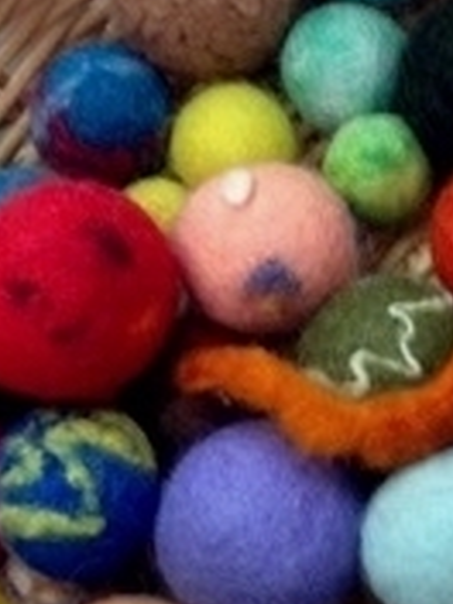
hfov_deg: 11.9
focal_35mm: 120
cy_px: 185
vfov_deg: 16.4
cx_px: 659
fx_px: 2094
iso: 80
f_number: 2.4
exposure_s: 1/20
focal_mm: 4.13
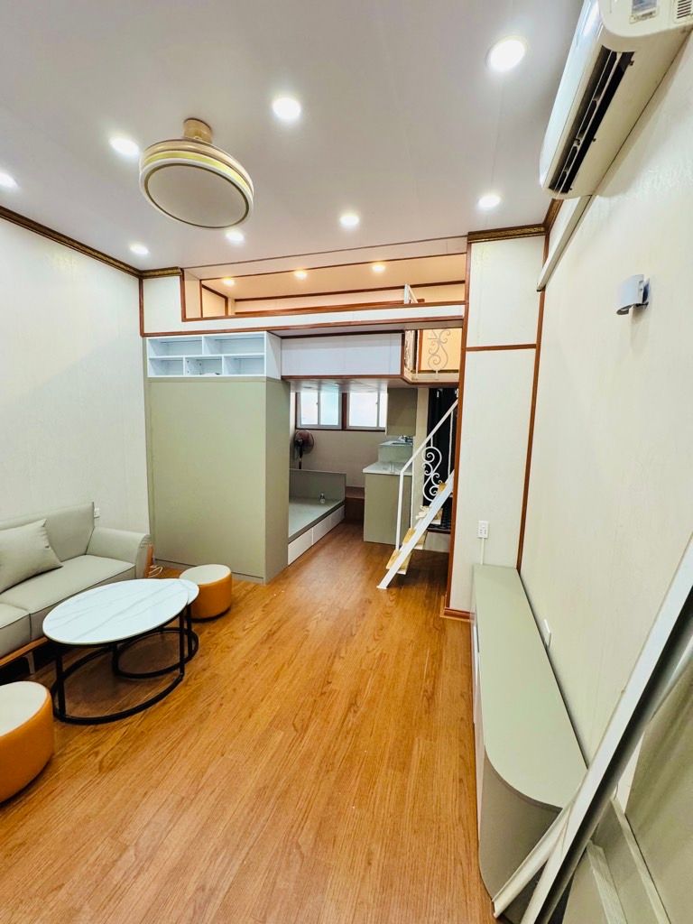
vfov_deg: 102.1
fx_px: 374
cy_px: 462
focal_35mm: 14
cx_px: 346
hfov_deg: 85.7
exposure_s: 1/100
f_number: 2.2
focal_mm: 2.22
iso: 250
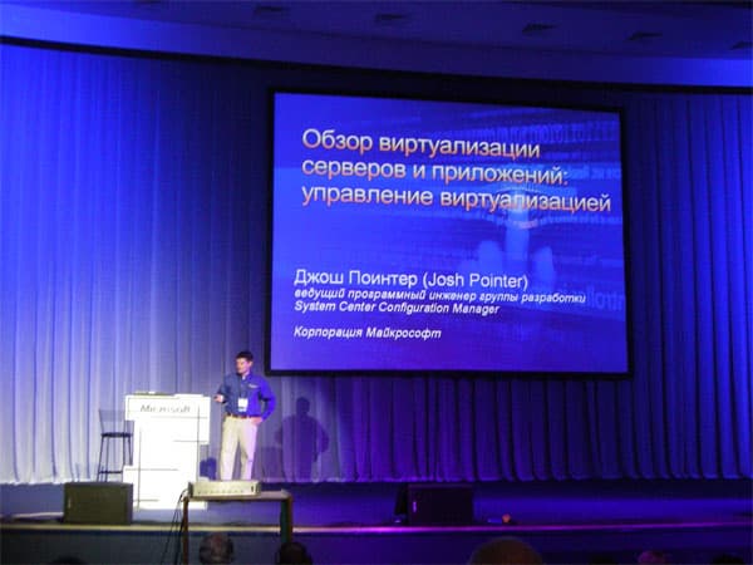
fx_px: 1175
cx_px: 376
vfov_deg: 27.0
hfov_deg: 35.5
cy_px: 282
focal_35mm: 54
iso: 400
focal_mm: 9
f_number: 3.3
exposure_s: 1/20
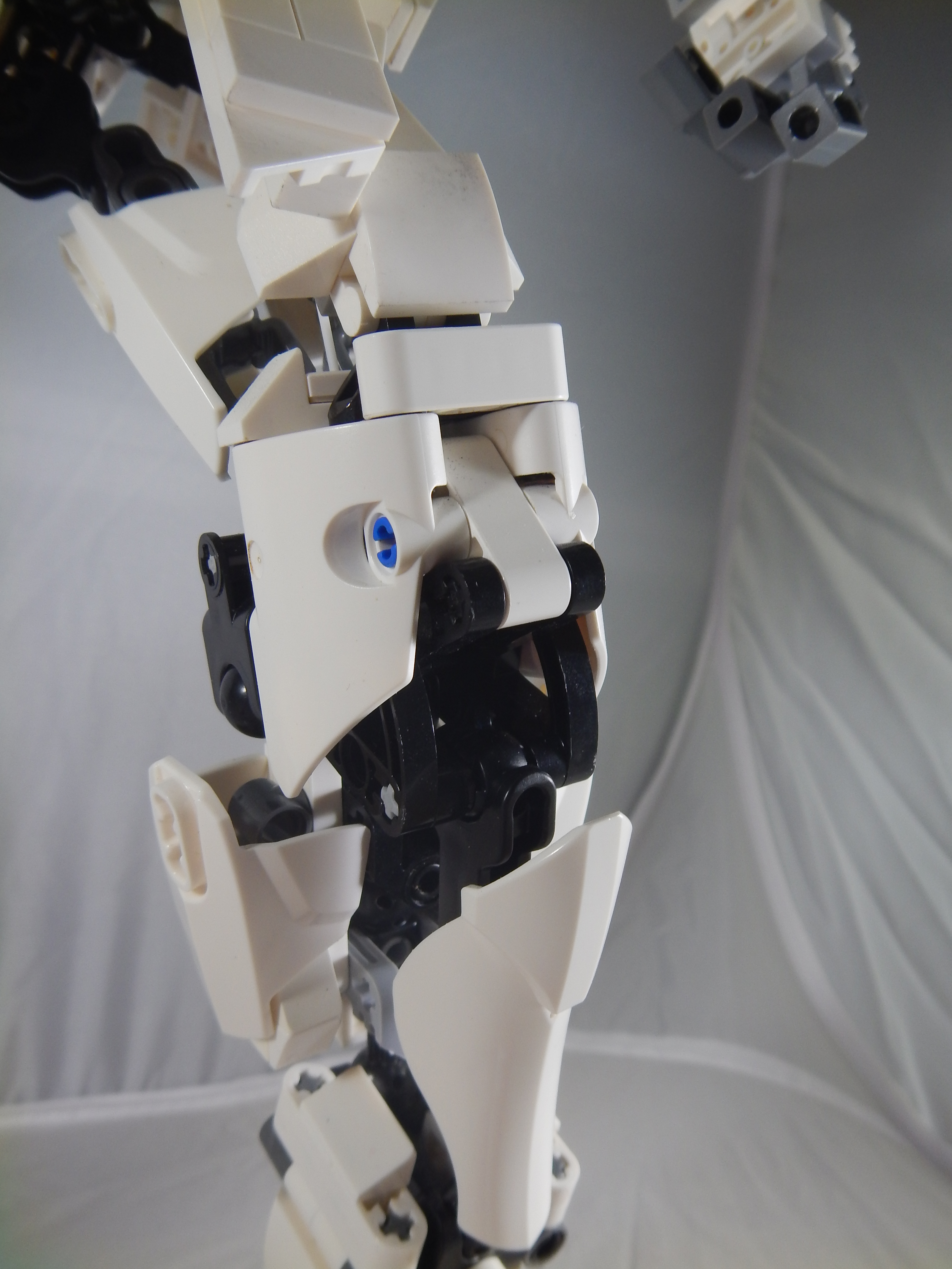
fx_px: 1210
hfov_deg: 42.9
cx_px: 476
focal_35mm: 33
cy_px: 634
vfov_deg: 55.4
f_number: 3.9
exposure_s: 1/60
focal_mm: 5.9
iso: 125
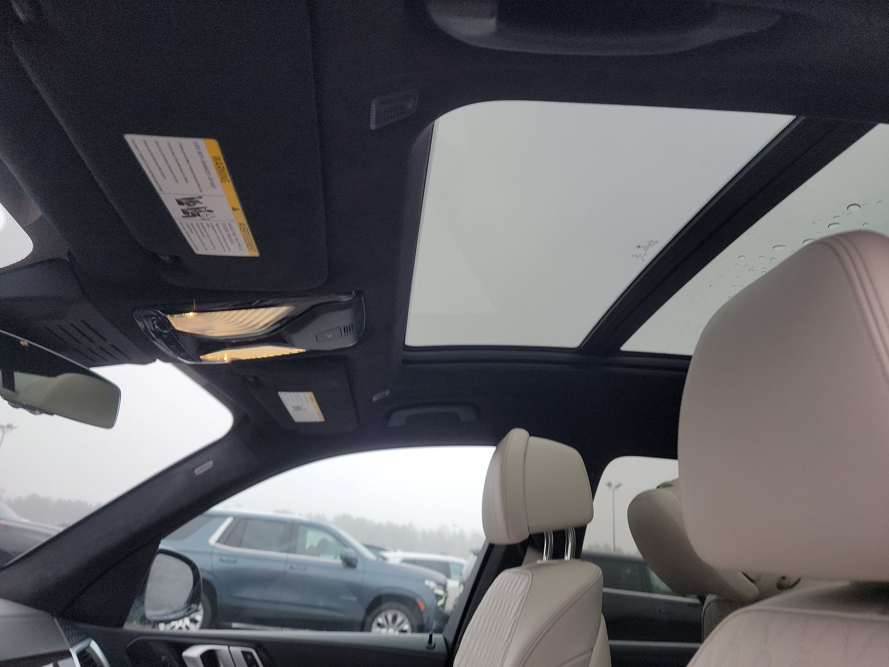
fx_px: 616
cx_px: 444
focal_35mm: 24
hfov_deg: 71.6
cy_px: 334
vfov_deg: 56.8
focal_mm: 6.7
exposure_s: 1/119
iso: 99
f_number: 1.8
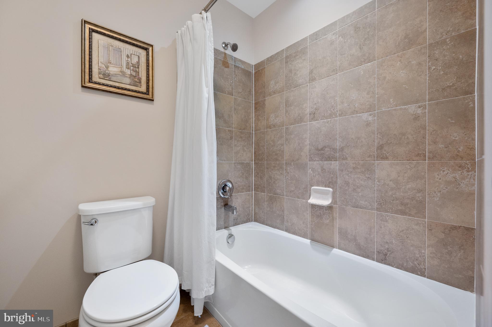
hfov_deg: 104.3
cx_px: 246
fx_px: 191
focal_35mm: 14
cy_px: 164
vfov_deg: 81.1
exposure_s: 1/60
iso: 800
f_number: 5.6
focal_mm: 14
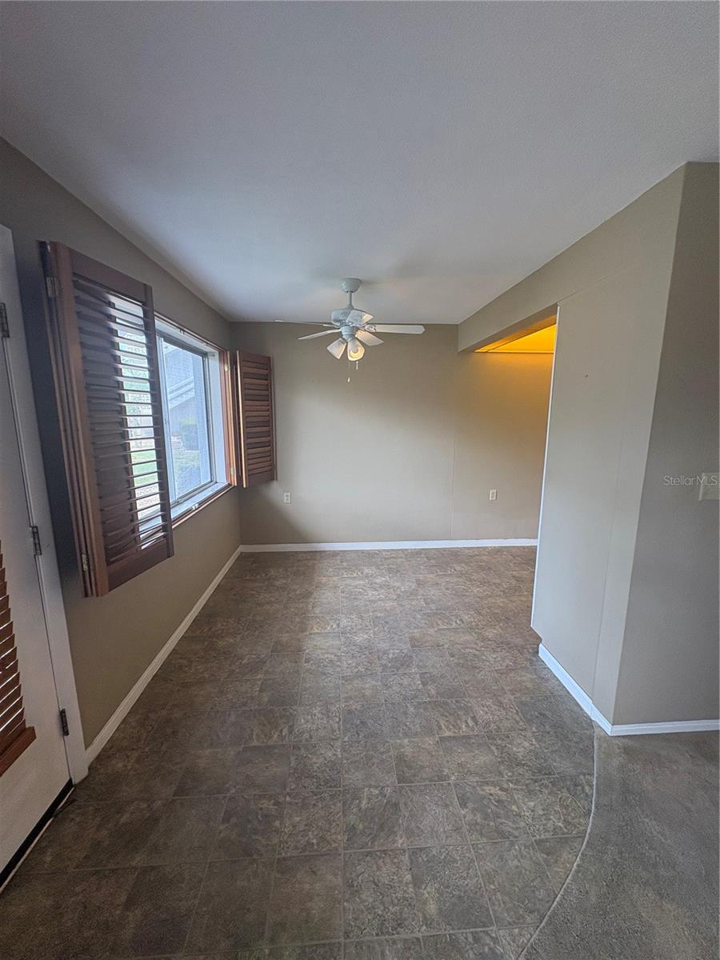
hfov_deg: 85.7
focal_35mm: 14
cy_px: 480
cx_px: 360
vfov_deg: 102.1
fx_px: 388
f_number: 2.2
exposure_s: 1/120
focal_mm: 2.22
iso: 125
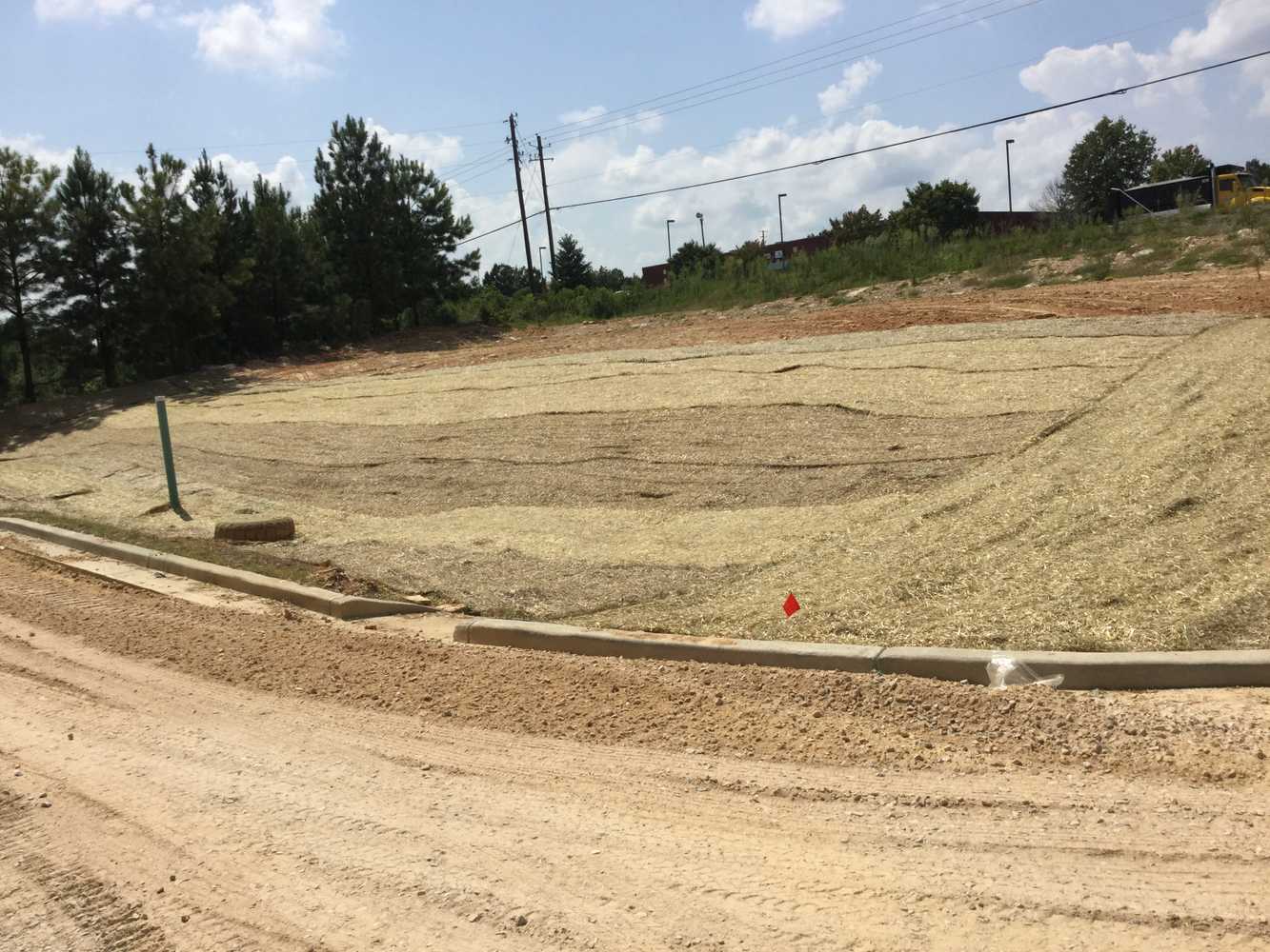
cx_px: 635
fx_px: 1137
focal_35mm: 31
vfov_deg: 45.4
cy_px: 476
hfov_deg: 58.3
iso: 25
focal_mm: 3.3
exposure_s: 1/3135
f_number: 2.4
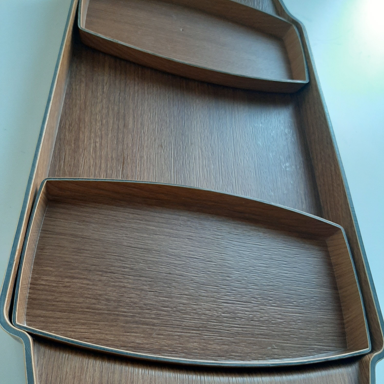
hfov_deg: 52.5
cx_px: 192
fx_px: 389
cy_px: 203
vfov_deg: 52.5
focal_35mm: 31
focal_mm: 3.93
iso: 160
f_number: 1.7
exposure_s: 1/50
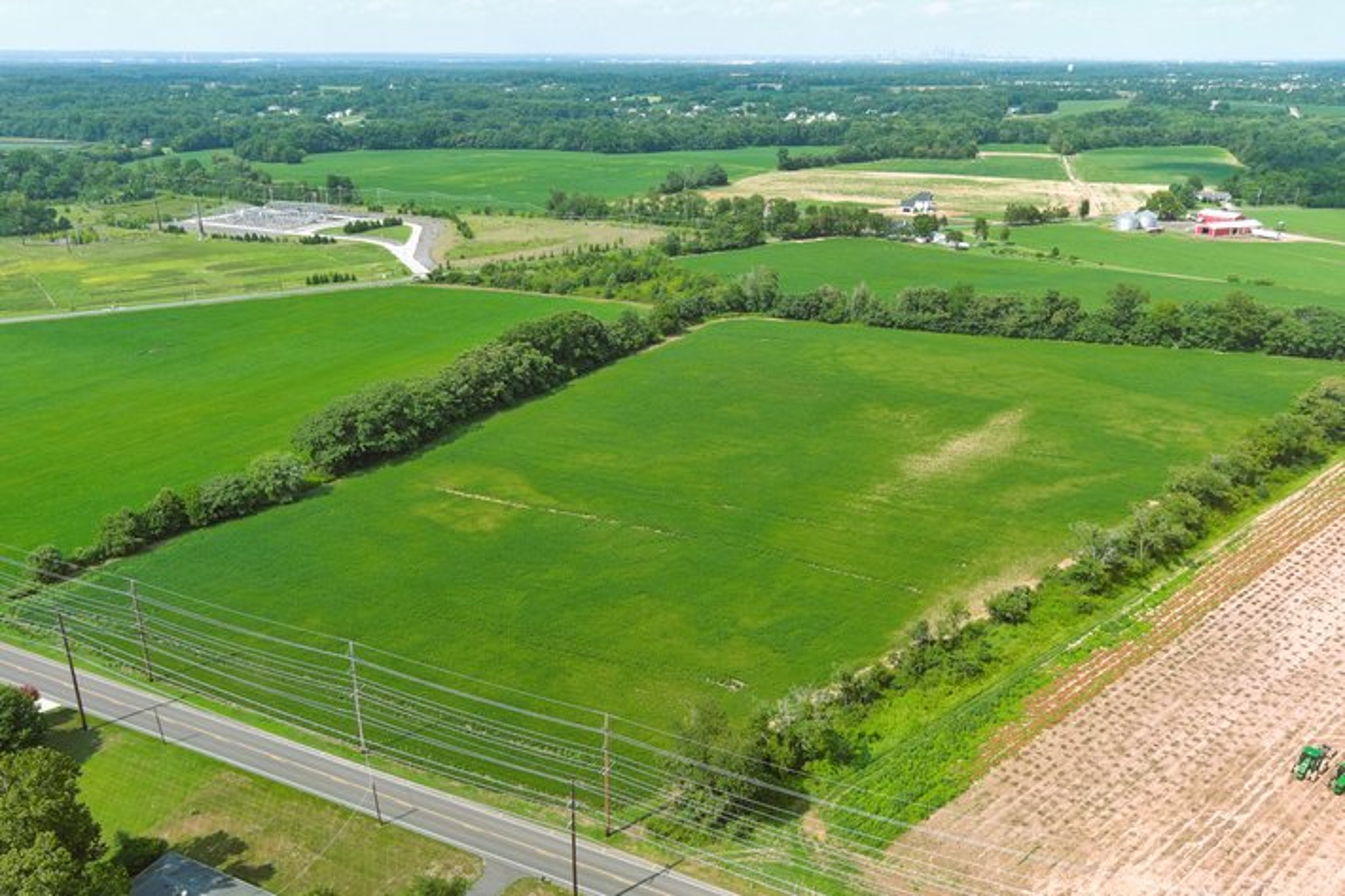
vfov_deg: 44.9
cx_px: 672
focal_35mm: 29
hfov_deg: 63.7
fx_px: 1083
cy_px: 448
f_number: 2.8
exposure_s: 1/800
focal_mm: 10.57
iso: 100
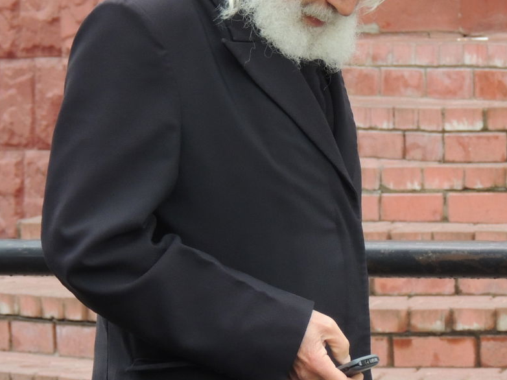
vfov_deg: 3.7
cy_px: 81
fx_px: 5901
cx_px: 274
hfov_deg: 4.9
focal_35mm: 403
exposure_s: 1/250
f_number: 4.6
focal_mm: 40.1
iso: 450
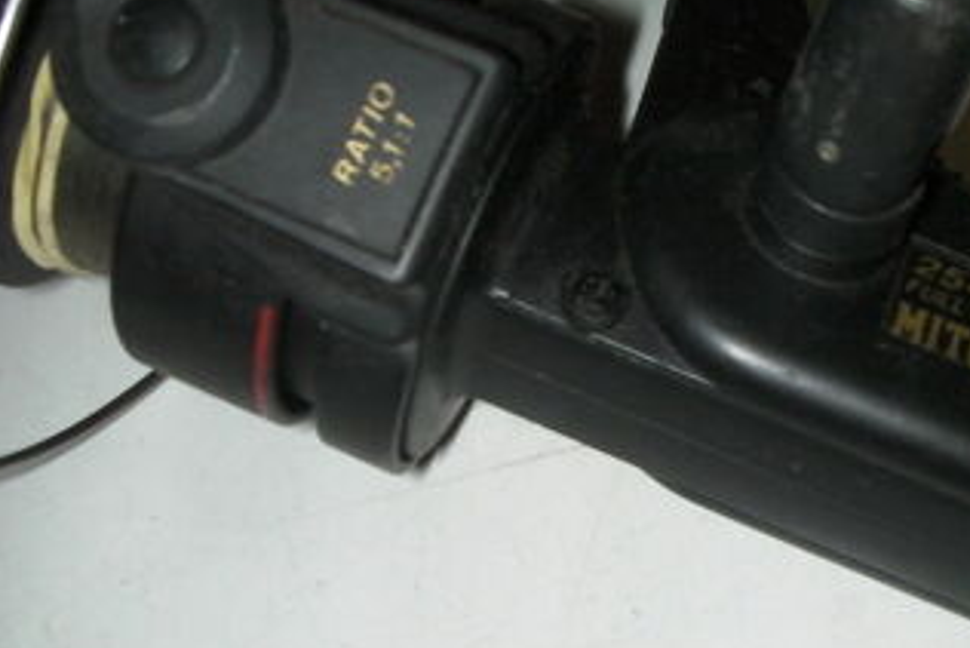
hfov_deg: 33.2
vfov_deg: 22.6
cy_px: 356
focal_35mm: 60
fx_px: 1617
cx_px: 611
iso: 200
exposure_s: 1/30
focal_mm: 6.3
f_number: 5.6
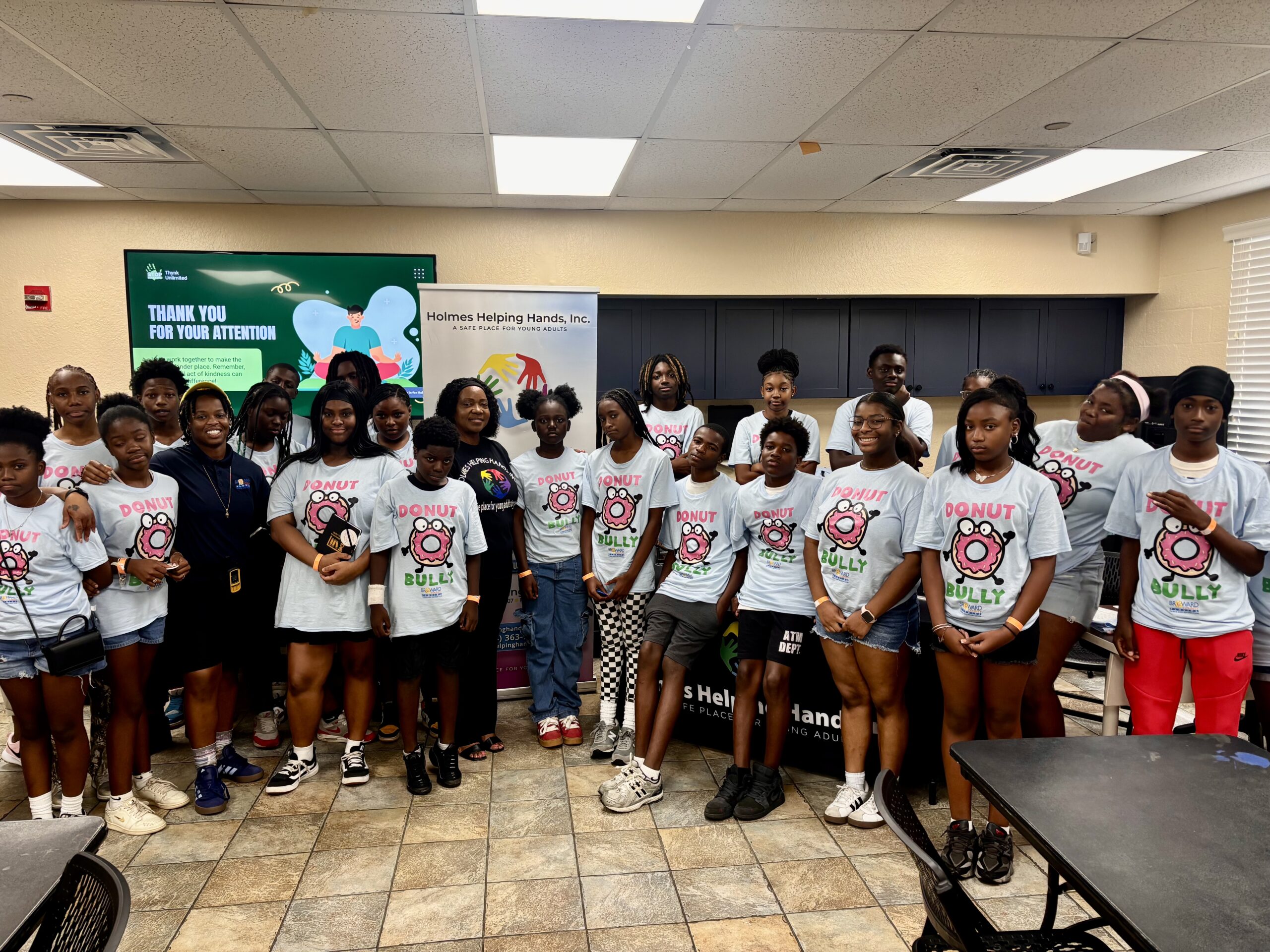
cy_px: 476
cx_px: 635
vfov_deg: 53.1
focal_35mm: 26
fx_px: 954
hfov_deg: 67.3
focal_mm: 5.96
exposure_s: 1/60
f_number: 1.6
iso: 125
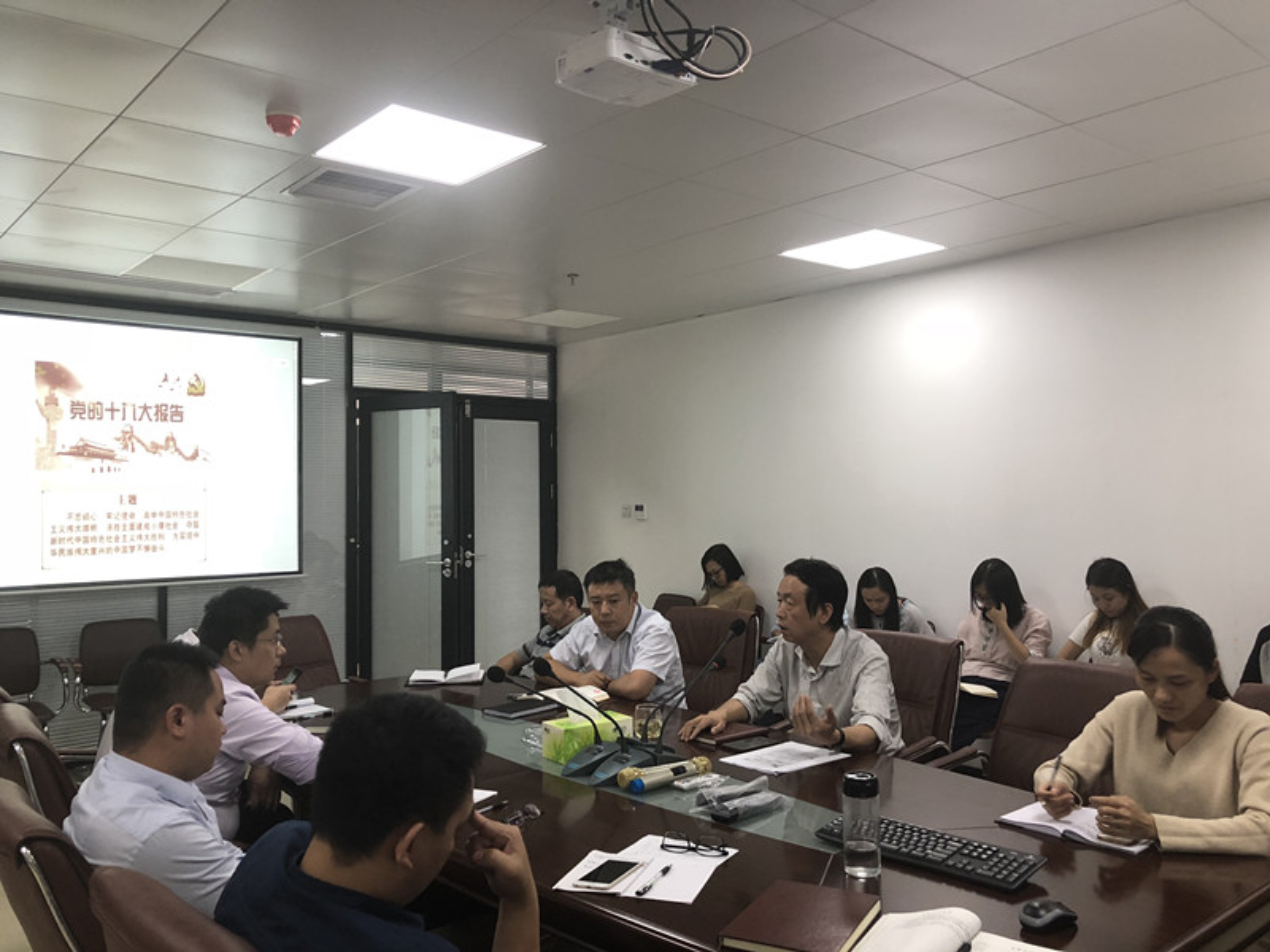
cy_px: 476
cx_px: 635
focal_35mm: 29
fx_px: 1064
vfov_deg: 48.2
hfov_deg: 61.7
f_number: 1.8
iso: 100
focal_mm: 3.99
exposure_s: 1/60
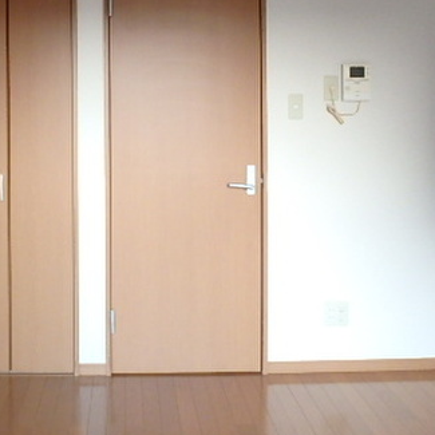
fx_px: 569
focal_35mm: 40
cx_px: 124
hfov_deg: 41.0
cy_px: 118
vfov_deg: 40.9
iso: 800
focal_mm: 3.7
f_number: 3.5
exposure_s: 1/30
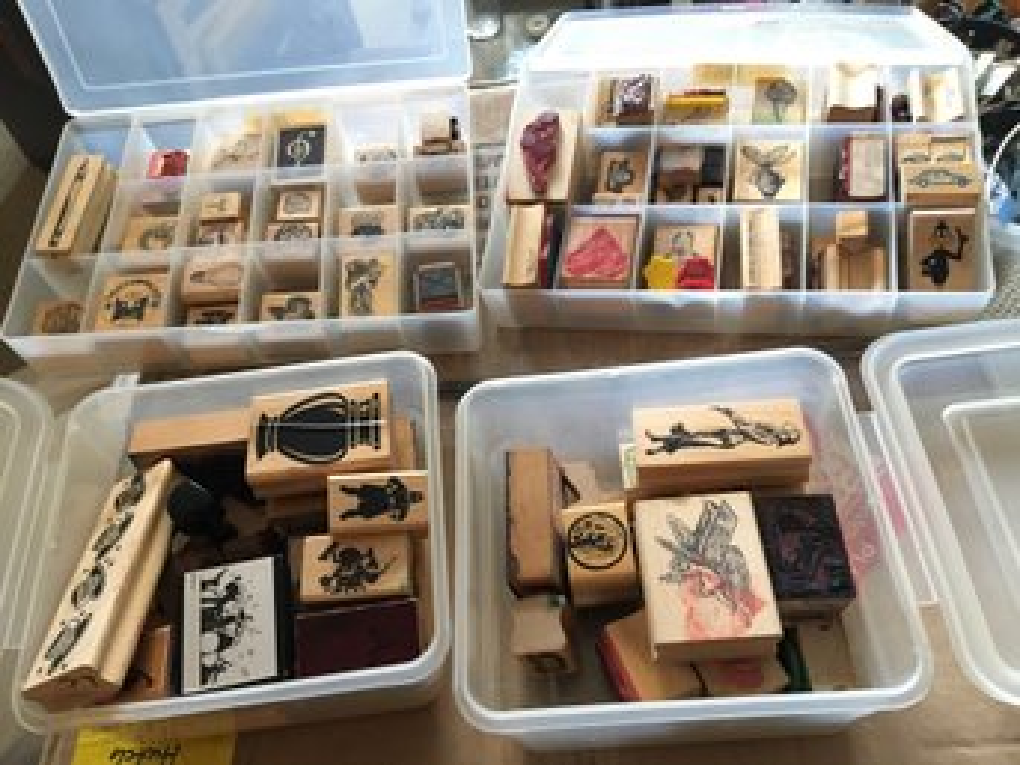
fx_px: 854
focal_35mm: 29
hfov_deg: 61.7
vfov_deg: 48.2
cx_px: 510
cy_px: 382
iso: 125
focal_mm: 4.15
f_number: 2.2
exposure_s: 1/30
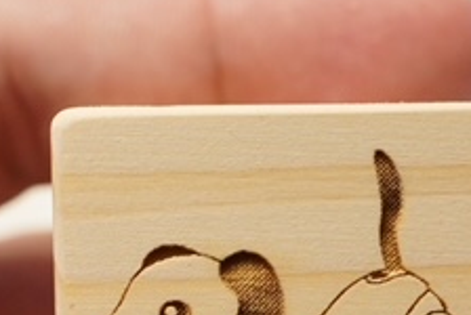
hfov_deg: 19.8
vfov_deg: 13.0
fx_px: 1349
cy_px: 386
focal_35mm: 103
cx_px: 288
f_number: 5
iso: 2000
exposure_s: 1/40
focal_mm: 24
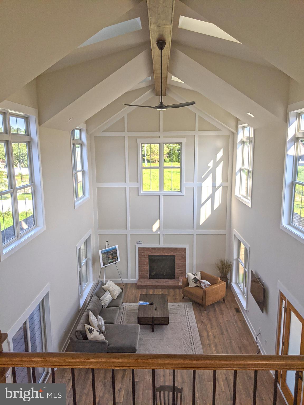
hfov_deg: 51.4
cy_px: 202
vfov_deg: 65.3
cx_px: 152
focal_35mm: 27
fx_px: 316
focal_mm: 4.44
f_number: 1.8
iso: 62
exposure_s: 1/1304
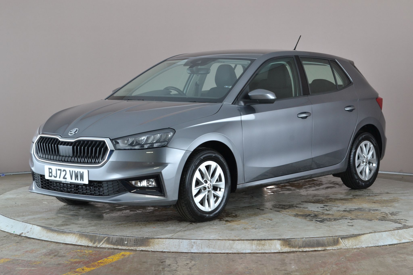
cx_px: 206
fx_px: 860
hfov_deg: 27.0
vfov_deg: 18.2
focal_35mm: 75
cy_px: 138
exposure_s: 1/8
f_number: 10
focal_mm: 50
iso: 450
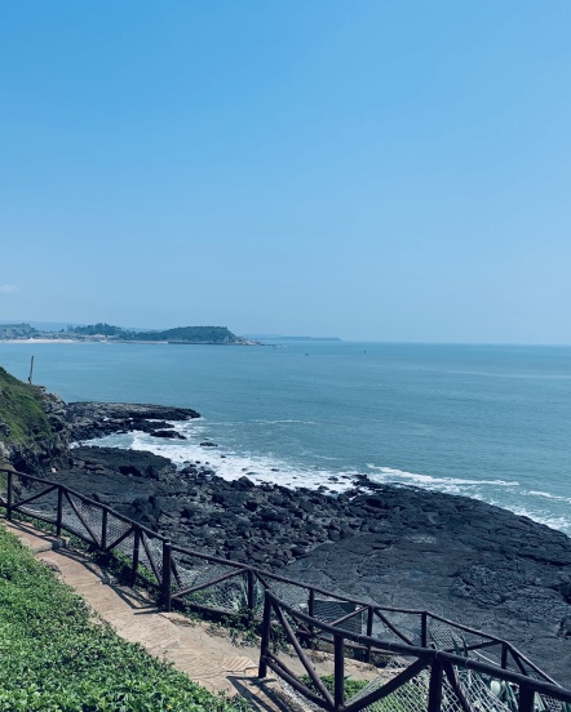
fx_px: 718
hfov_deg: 42.7
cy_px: 355
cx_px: 186
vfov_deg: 52.8
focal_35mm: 34
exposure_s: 1/3521
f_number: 1.8
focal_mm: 4.25
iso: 25
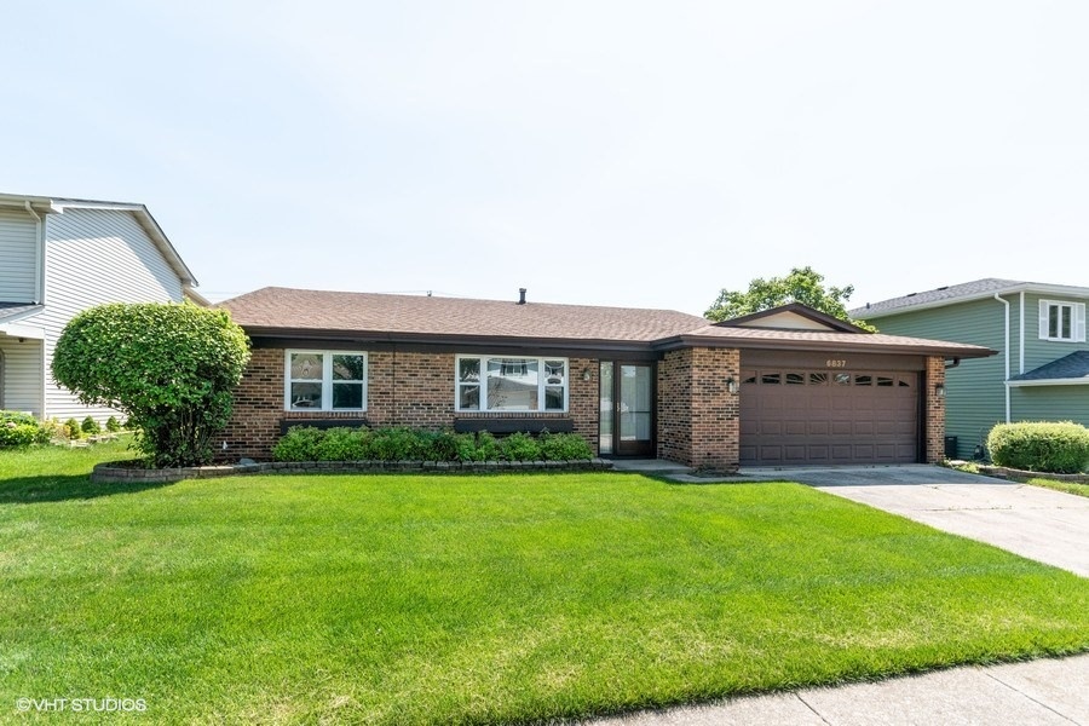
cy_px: 363
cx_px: 544
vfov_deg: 69.7
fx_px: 522
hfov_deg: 92.4
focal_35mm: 17
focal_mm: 11.5
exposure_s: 1/500
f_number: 8
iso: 200
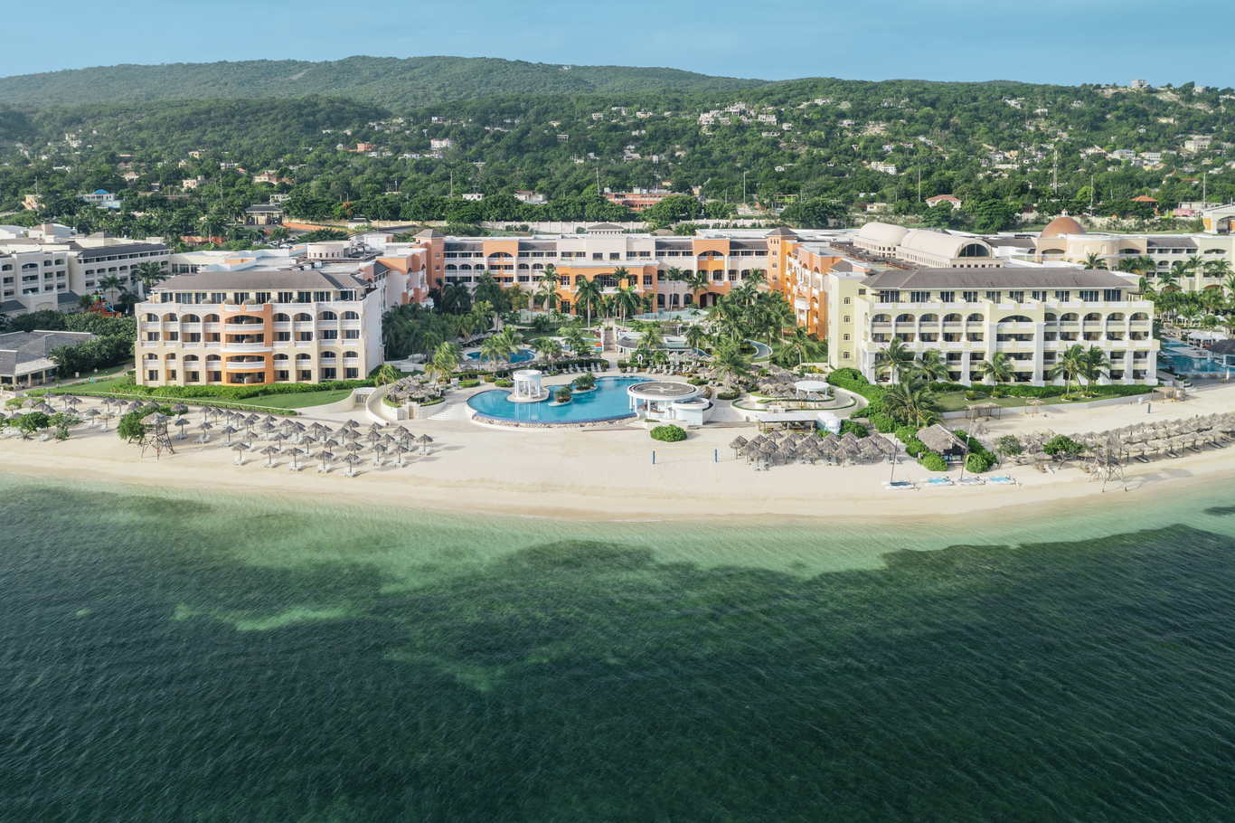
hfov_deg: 65.5
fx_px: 960
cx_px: 618
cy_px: 412
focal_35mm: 28
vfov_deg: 46.4
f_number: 4.5
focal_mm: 10.26
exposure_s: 1/160
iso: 100
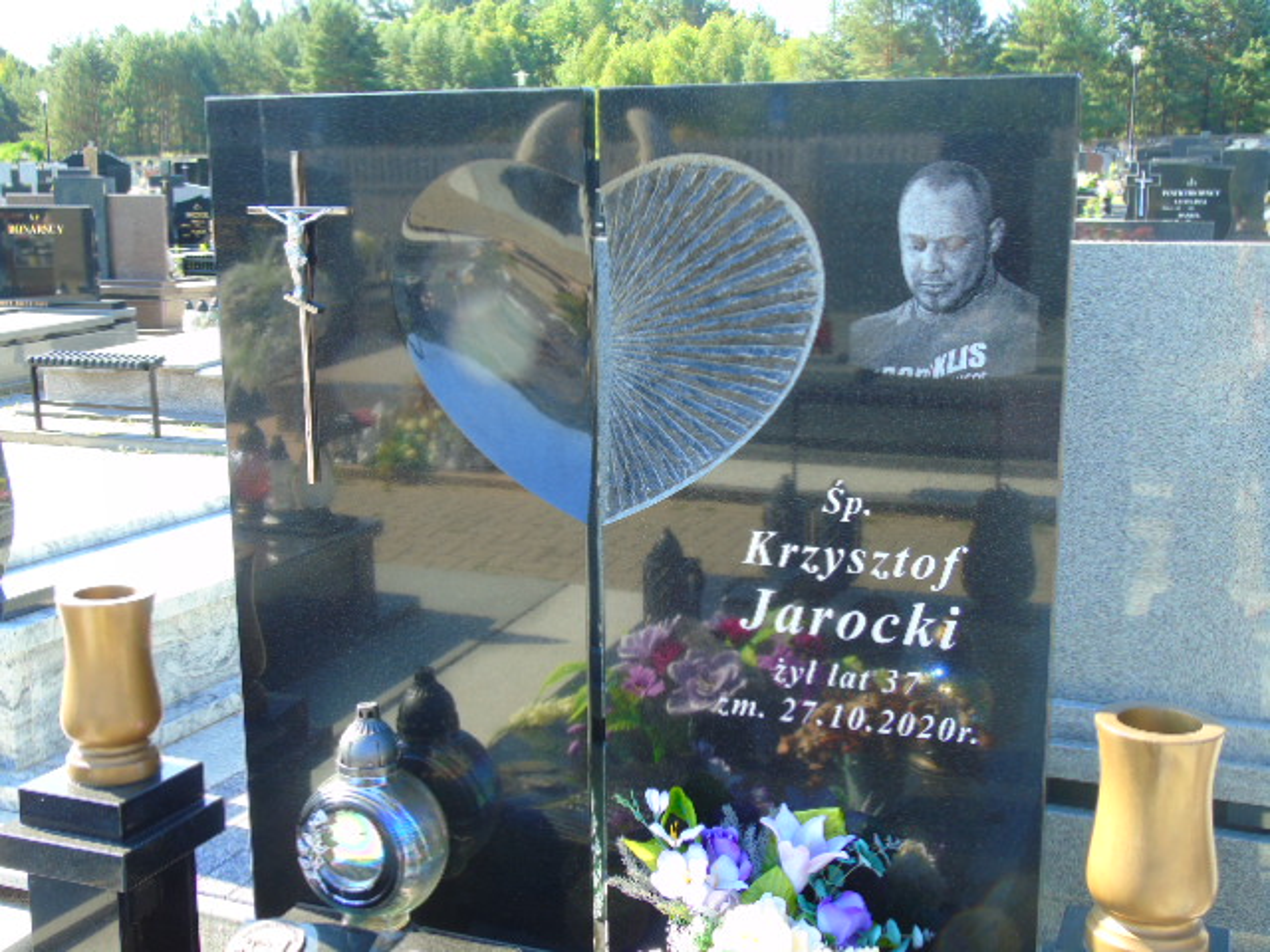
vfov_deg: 36.0
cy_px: 476
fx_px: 1468
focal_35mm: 40
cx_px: 635
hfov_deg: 46.8
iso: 80
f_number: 3.9
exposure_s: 1/80
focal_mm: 7.1
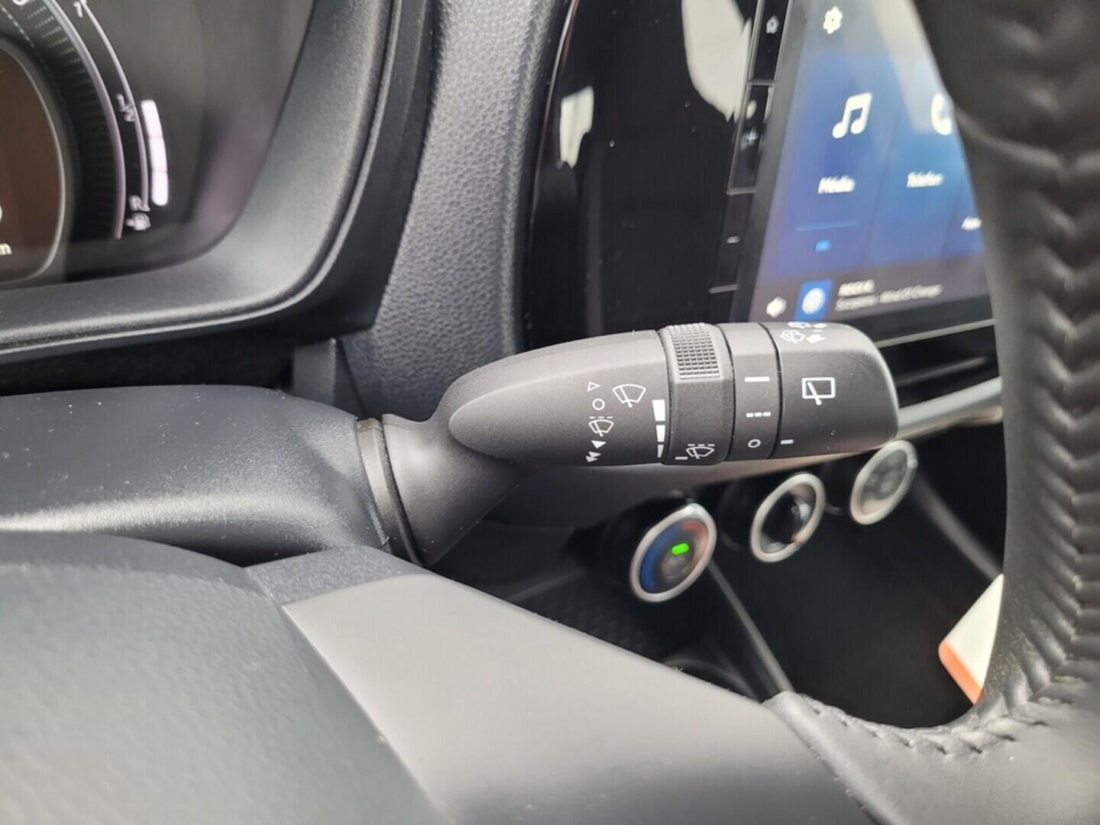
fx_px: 826
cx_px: 550
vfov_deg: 53.1
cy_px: 412
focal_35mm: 26
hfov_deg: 67.3
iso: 320
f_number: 1.8
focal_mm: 5.4
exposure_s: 1/50
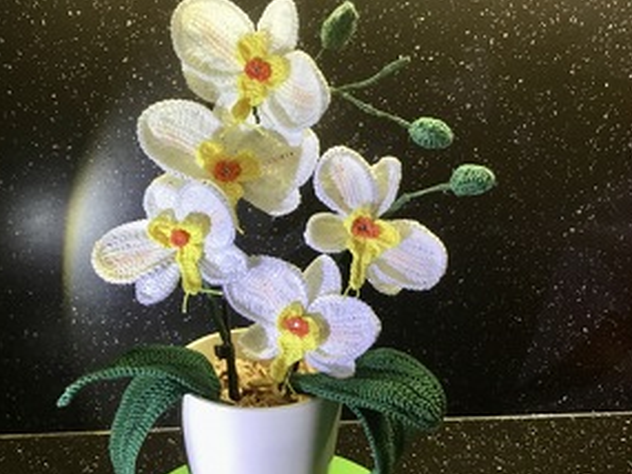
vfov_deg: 37.6
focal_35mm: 38
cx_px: 305
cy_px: 277
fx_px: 694
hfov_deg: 48.9
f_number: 2.4
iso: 40
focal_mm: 3.3
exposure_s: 1/33
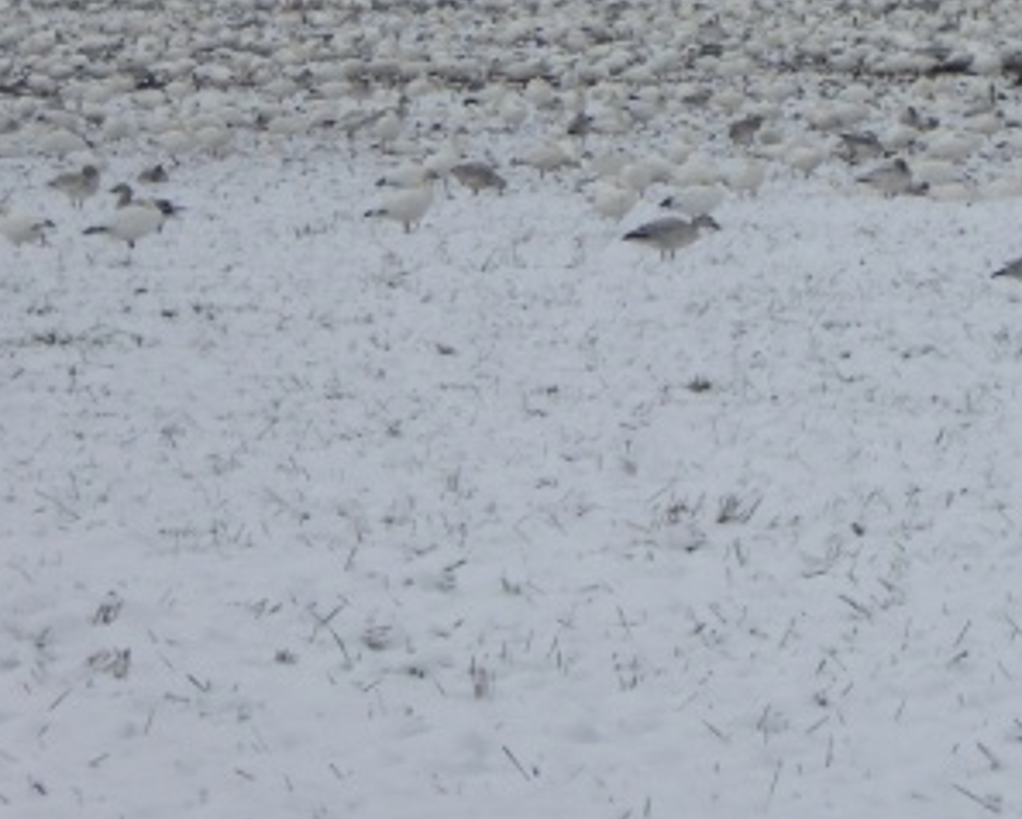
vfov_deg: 2.7
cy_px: -210
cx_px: 1242
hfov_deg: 3.3
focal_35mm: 583
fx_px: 17646
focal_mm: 35.8
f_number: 5.6
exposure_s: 1/500
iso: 100
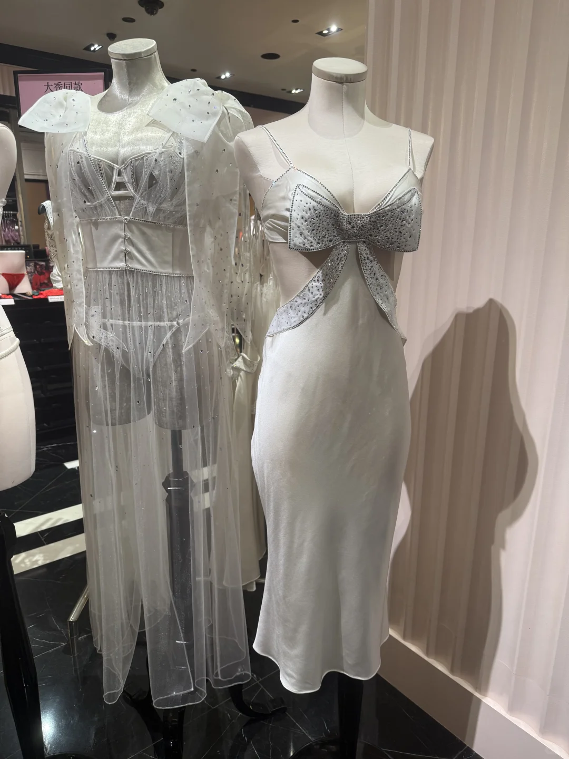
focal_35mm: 24
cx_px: 284
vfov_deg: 71.6
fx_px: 526
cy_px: 380
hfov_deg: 56.8
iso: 100
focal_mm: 6.76
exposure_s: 1/50
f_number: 1.78
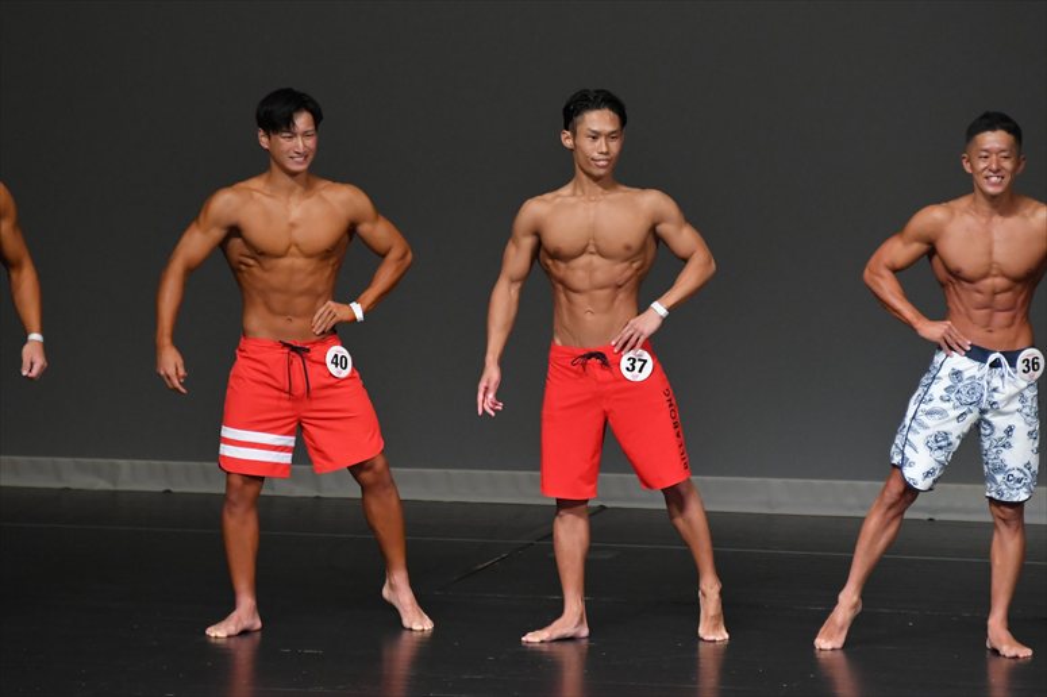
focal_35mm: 345
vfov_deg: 4.0
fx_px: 10029
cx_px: 524
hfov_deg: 6.0
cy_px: 348
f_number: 5.6
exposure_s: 1/400
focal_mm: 230
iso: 4000
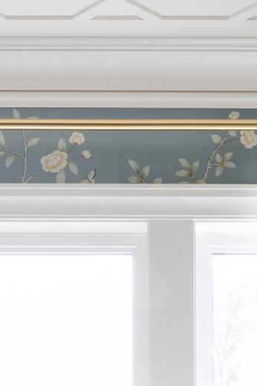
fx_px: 1200
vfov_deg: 16.8
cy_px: 553
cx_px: 214
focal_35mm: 112
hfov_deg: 12.2
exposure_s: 10
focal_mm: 32
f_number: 18
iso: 125
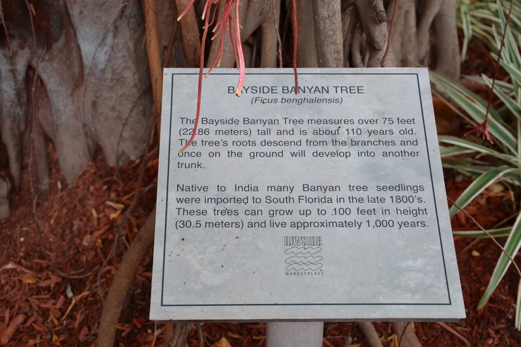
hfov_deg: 35.1
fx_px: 825
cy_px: 174
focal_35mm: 57
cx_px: 260
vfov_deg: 23.8
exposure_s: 1/125
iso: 320
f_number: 5.6
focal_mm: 38
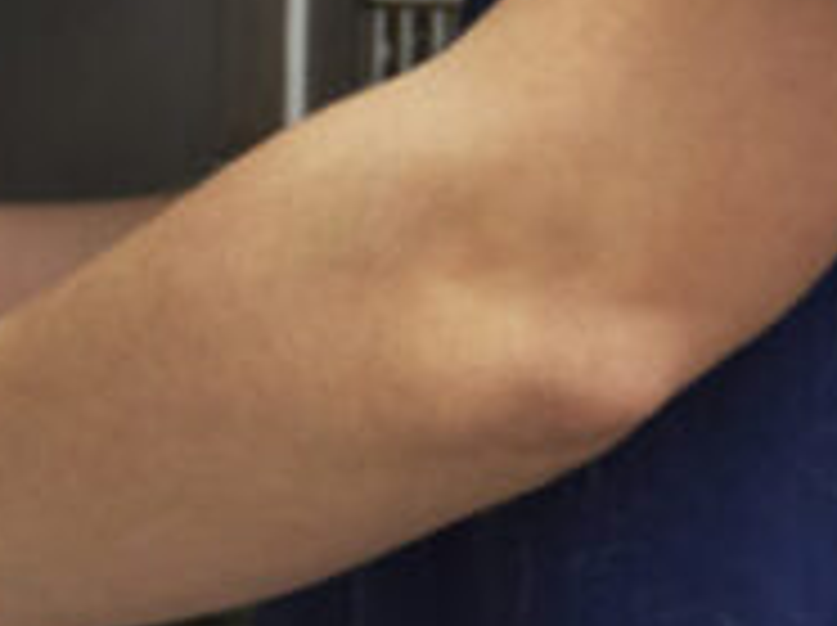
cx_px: -382
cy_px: 54
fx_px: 5868
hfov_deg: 8.0
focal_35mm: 243
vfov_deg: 6.1
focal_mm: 29
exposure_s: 1/160
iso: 500
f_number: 2.8
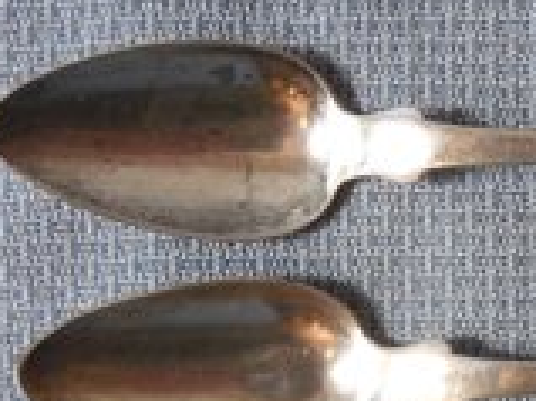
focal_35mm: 67
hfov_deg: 27.9
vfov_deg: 21.5
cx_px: 484
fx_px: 1037
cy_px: 345
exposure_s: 1/30
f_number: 3.6
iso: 360
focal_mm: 5.6
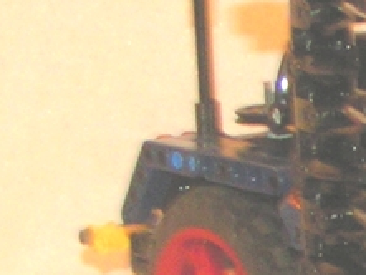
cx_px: 522
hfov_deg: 16.5
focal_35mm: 110
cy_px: 229
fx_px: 1164
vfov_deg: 13.4
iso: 200
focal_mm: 5.8
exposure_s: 1/4
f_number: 2.8
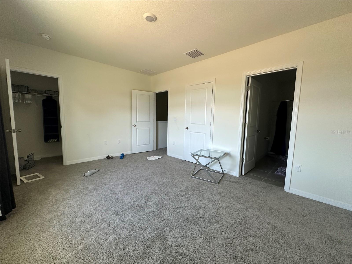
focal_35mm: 14
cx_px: 176
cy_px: 132
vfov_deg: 85.7
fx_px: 142
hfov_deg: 102.1
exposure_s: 1/99
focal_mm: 2.22
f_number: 2.2
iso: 200
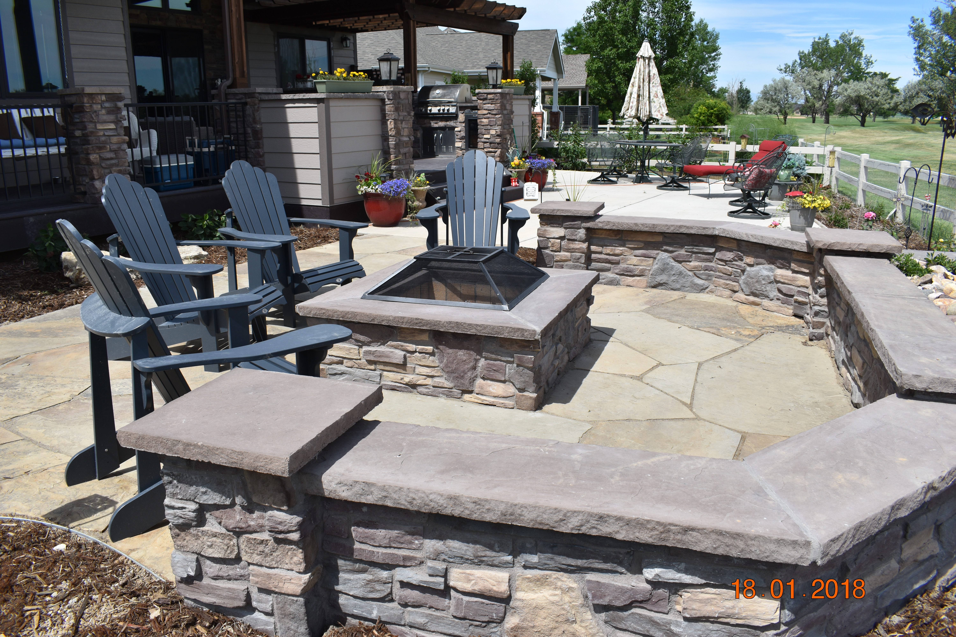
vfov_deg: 47.9
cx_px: 478
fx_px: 717
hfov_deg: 67.4
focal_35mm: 27
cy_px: 318
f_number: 8
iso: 100
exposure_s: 1/320
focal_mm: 18
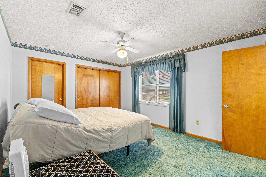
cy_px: 88
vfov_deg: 77.3
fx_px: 111
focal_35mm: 15
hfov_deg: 100.4
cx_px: 133
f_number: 9
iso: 200
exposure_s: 3.2
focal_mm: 10
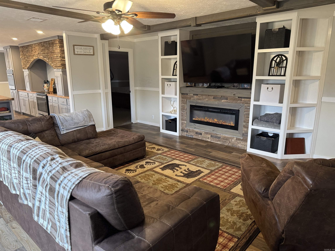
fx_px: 232
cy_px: 126
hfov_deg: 71.6
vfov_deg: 56.8
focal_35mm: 24
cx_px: 168
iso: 500
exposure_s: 1/60
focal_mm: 6.76
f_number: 1.78
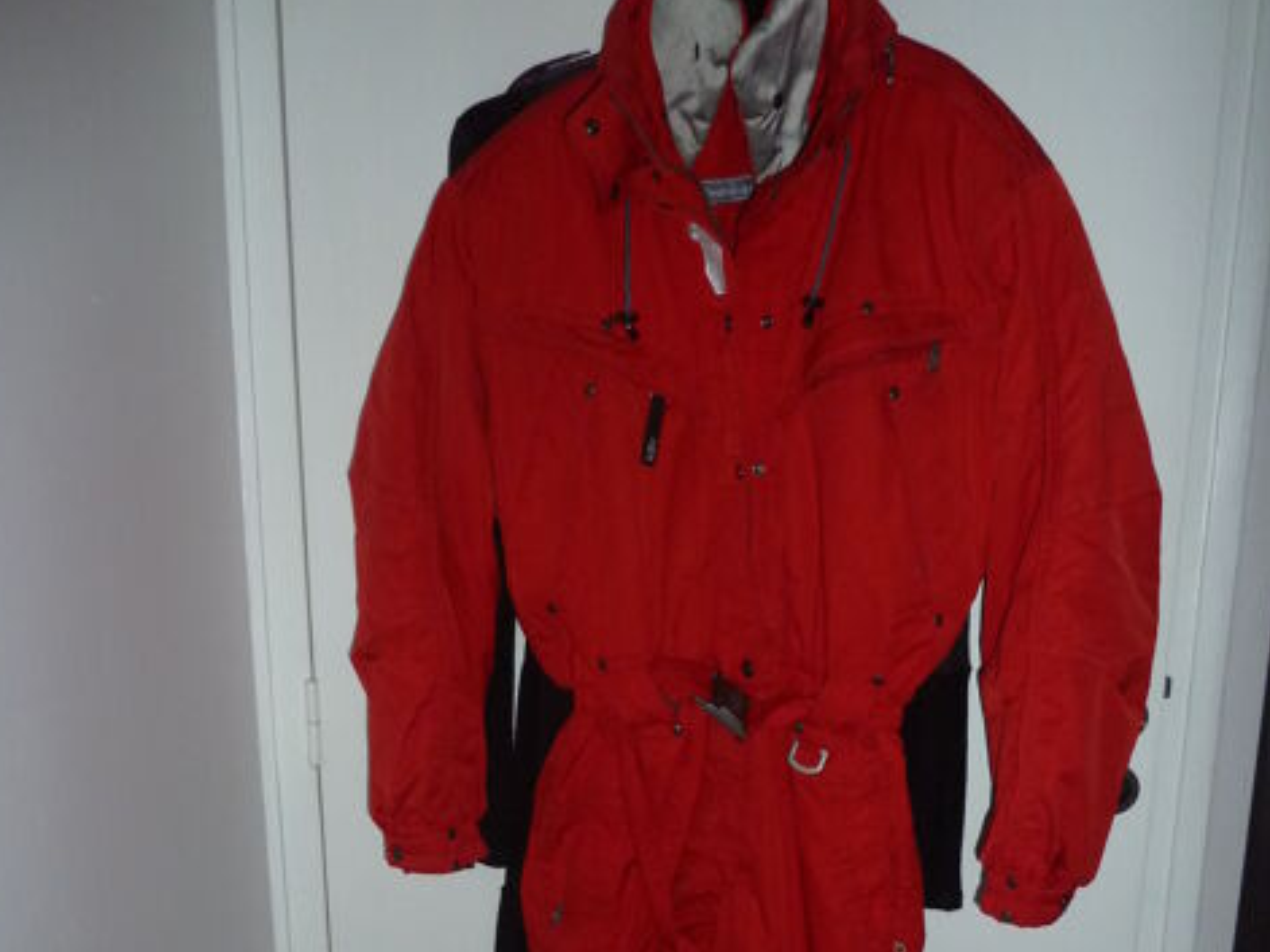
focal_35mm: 34
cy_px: 761
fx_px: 1247
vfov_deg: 40.1
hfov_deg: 54.0
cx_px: 631
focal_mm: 4.1
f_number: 3.3
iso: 250
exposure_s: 1/30
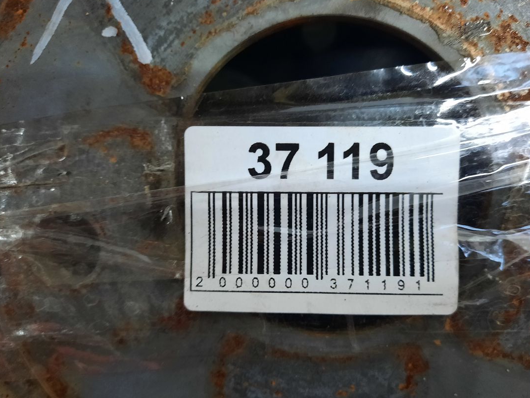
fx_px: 429
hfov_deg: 63.2
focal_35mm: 28
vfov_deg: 49.8
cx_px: 295
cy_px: 201
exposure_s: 1/50
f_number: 2
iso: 320
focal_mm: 4.6
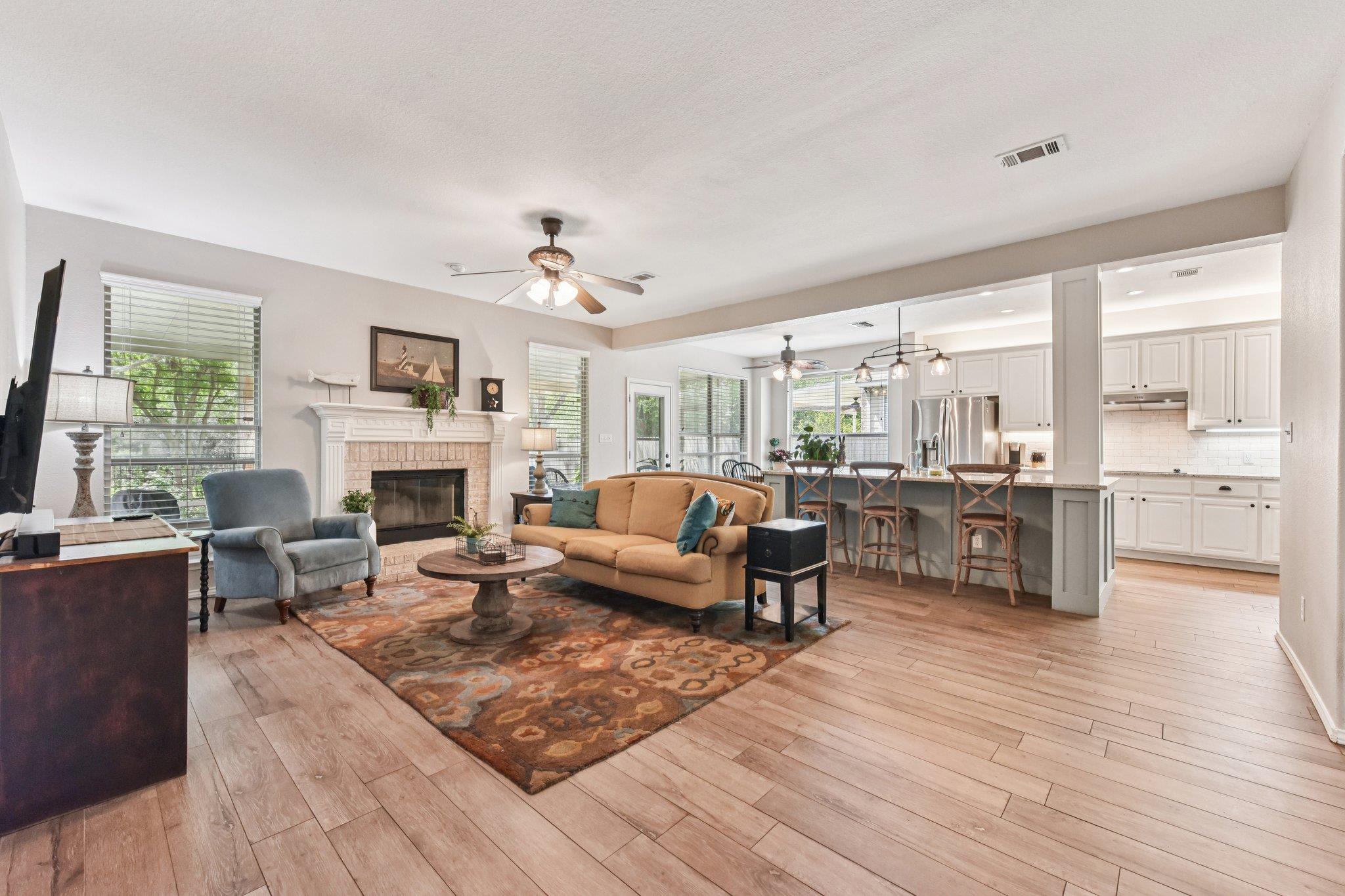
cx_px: 672
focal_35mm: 14
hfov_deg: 104.3
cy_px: 448
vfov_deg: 81.2
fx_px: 523
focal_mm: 14
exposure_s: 1/15
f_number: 8
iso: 720
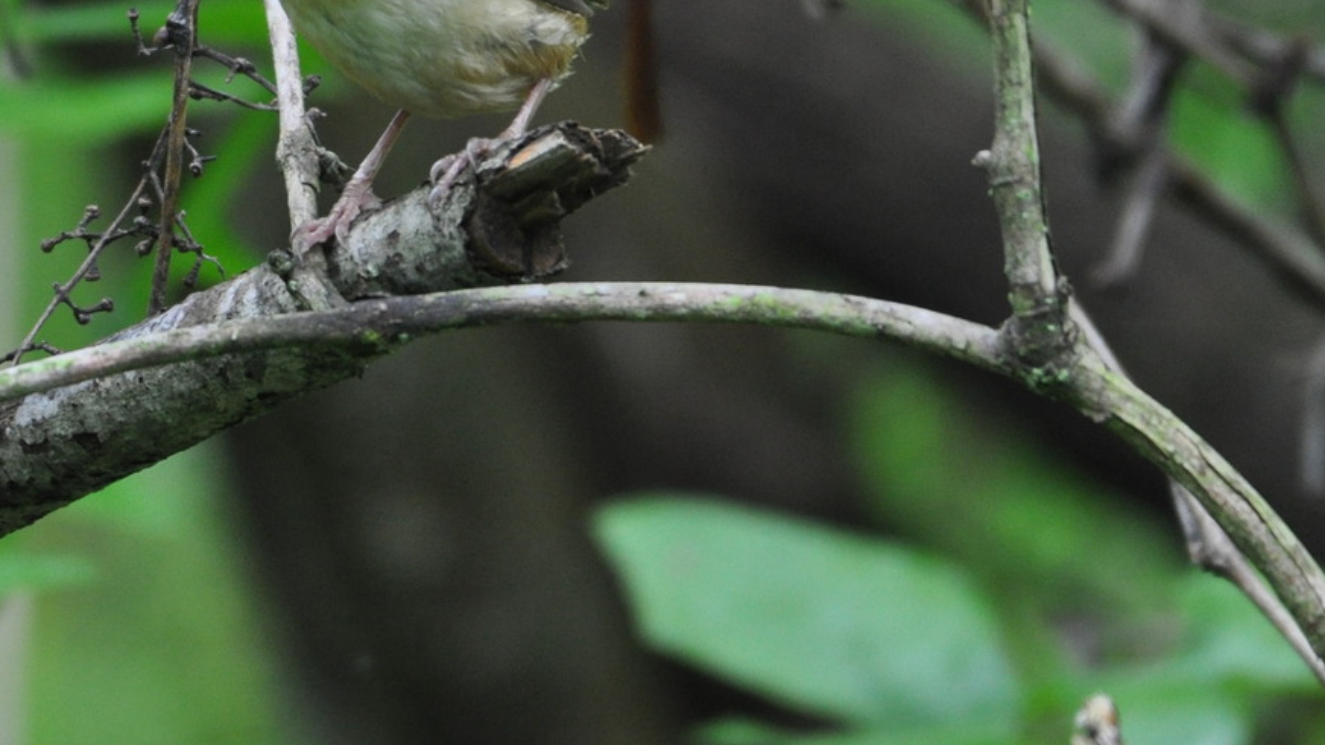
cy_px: -106
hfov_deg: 1.2
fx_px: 63225
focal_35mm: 1800
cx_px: 276
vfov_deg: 0.7
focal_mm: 500
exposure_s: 1/200
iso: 800
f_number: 5.6
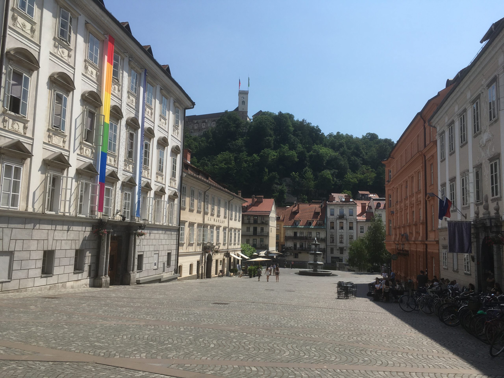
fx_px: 422
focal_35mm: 29
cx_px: 252
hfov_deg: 61.7
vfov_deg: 48.2
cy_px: 189
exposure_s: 1/2747
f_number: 2.2
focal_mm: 4.15
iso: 25
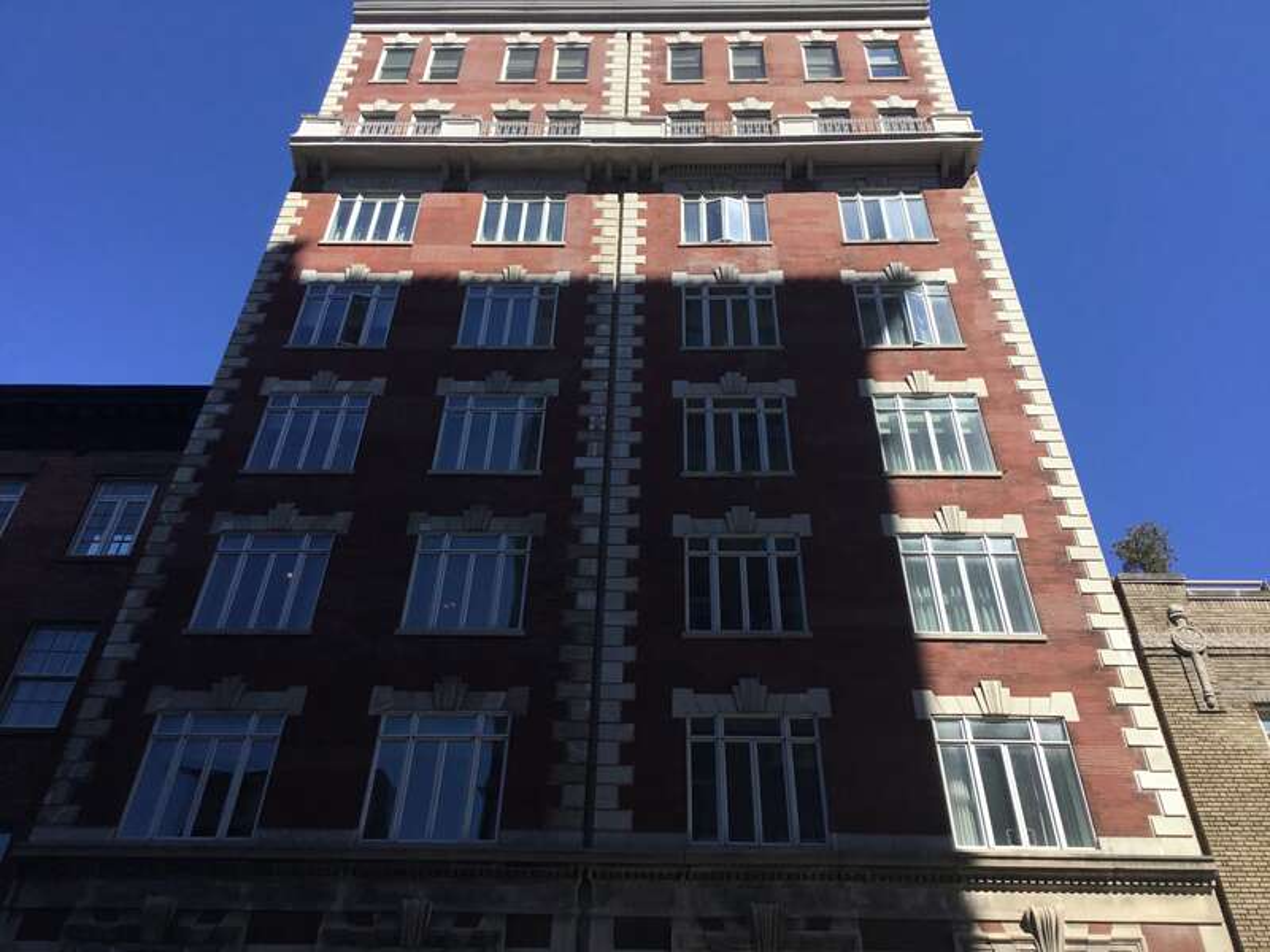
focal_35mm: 31
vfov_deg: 45.4
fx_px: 1137
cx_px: 635
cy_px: 476
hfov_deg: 58.4
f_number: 2.4
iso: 25
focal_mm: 3.3
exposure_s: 1/1597
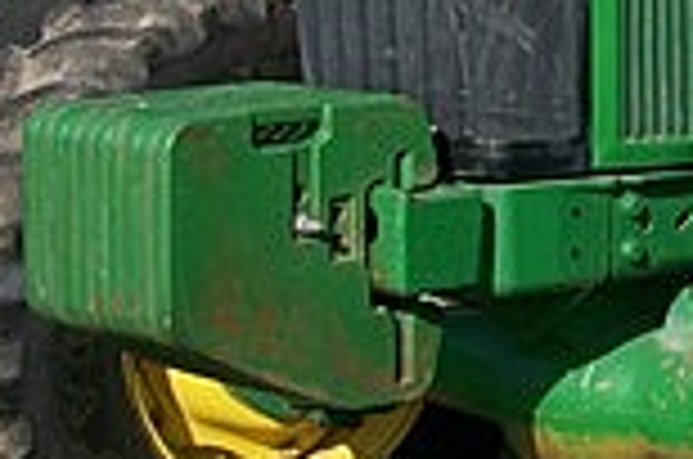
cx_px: 1094
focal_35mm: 129
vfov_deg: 10.4
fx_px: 2478
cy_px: -72
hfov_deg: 14.6
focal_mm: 6.3
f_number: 5.6
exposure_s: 1/400
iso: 80
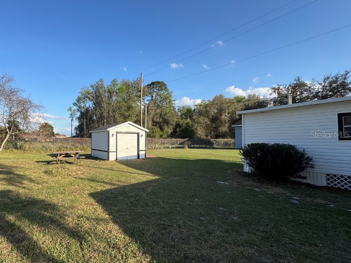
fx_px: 183
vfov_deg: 71.6
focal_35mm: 18
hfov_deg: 85.5
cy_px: 134
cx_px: 126
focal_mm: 2.22
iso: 40
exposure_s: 1/1198
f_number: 2.2
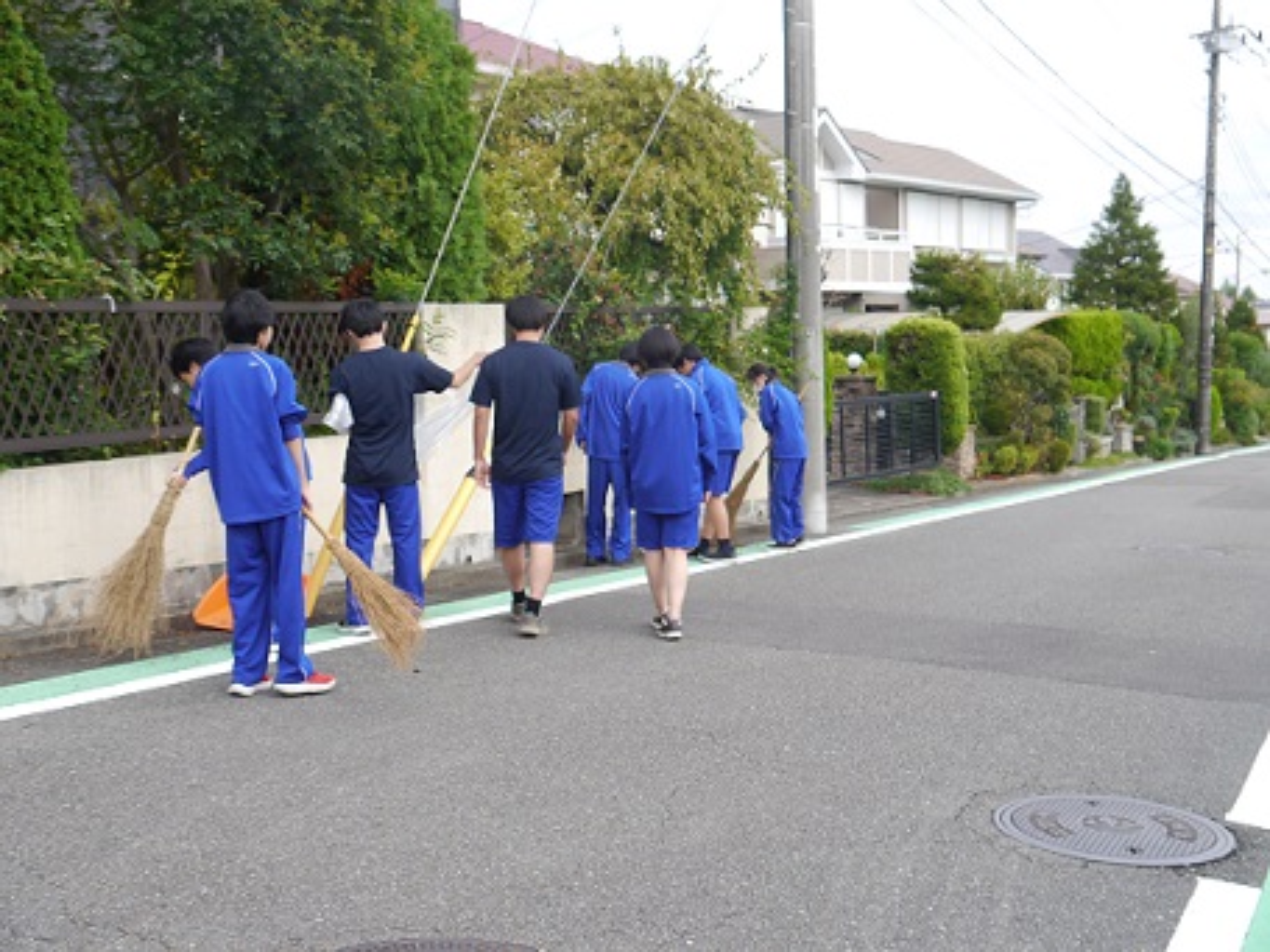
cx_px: 635
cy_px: 476
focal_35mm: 46
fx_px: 1687
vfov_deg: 31.5
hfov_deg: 41.2
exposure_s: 1/200
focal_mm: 23
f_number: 7.1
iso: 160
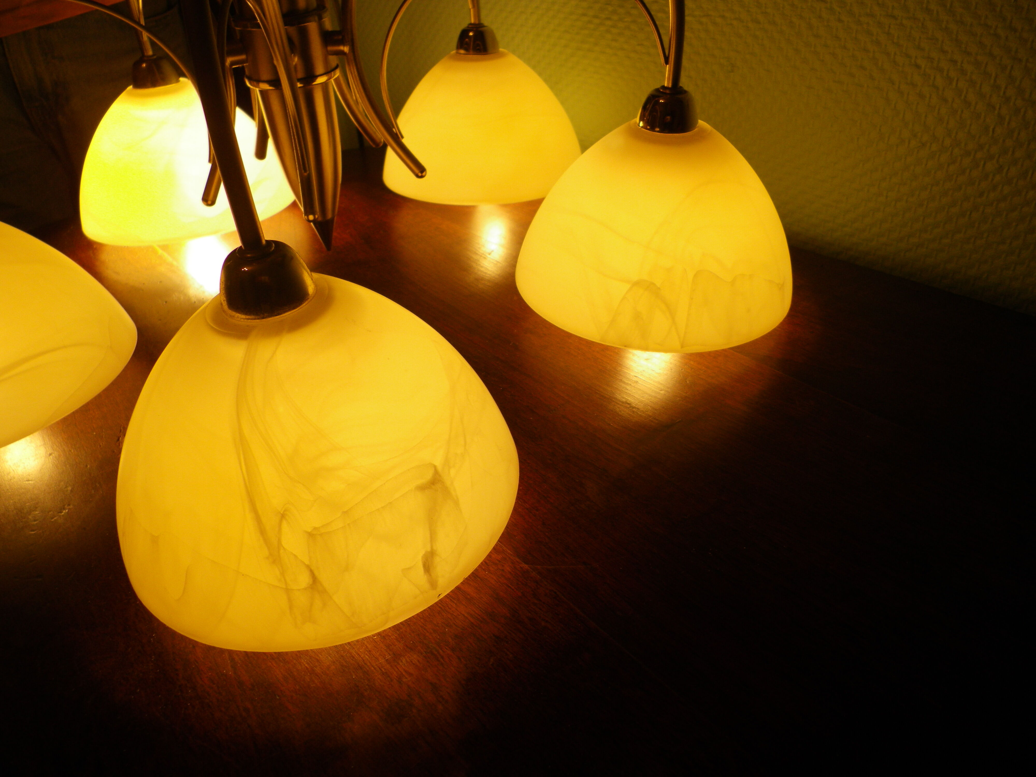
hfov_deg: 63.4
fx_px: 838
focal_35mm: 28
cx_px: 518
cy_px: 388
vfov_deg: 49.7
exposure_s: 1/100
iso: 64
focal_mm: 4.9
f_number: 2.6
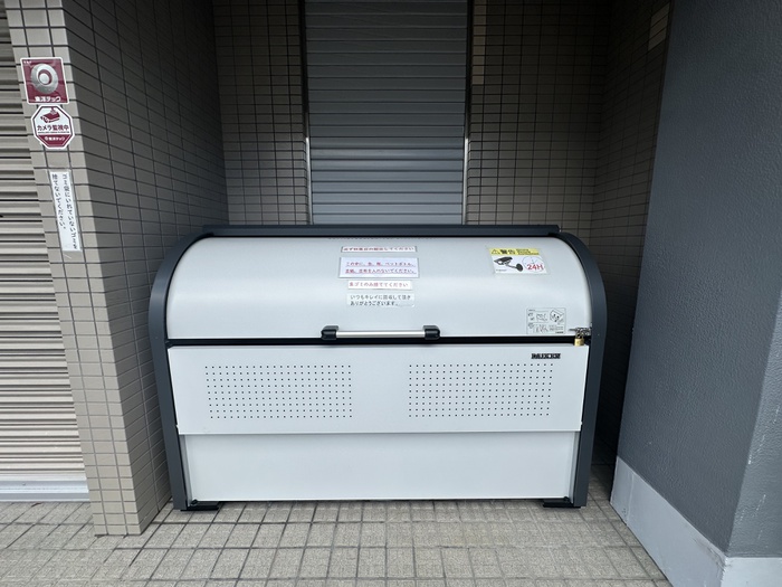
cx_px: 391
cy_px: 294
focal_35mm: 14
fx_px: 316
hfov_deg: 102.1
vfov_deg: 85.7
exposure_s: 1/1261
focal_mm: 2.22
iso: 40
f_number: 2.2
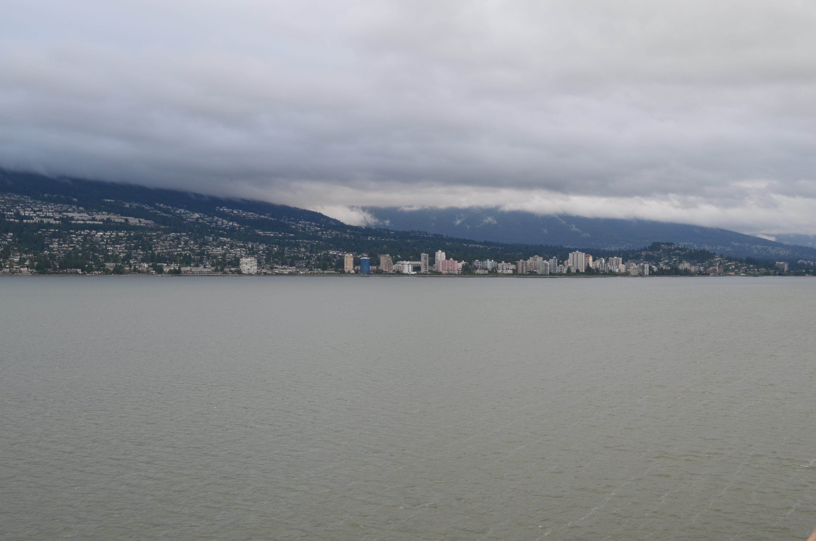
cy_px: 270
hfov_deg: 49.6
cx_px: 408
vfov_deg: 34.1
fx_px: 882
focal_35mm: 39
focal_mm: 26
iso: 400
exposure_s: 1/40
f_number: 9
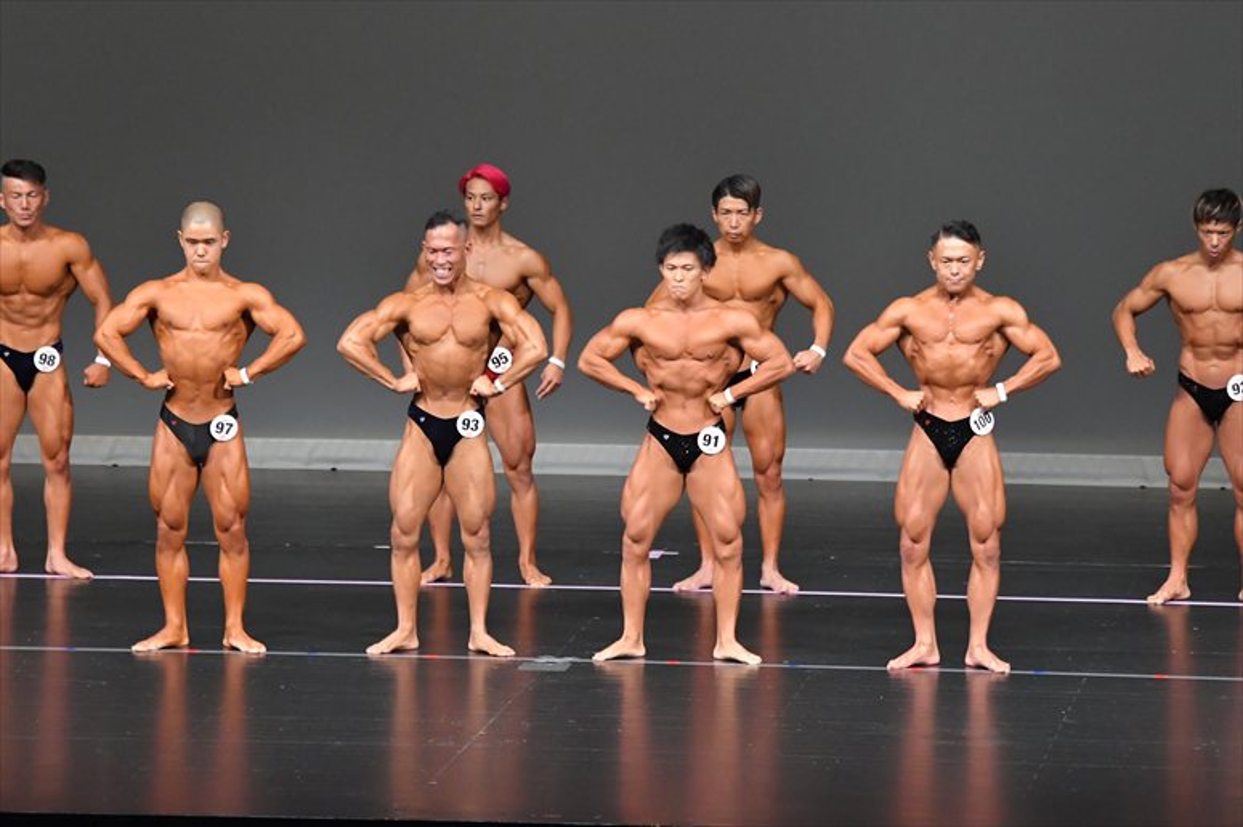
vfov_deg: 6.1
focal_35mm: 225
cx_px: 622
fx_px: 7765
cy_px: 414
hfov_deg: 9.2
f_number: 5.6
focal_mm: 150
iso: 5000
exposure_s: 1/400
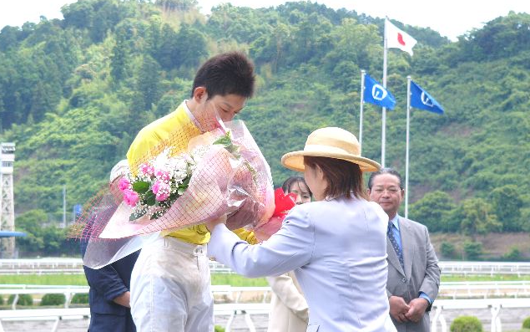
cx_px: 264
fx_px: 2037
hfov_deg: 14.8
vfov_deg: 9.3
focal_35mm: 141
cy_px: 185
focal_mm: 21.9
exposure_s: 1/160
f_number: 4
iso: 50
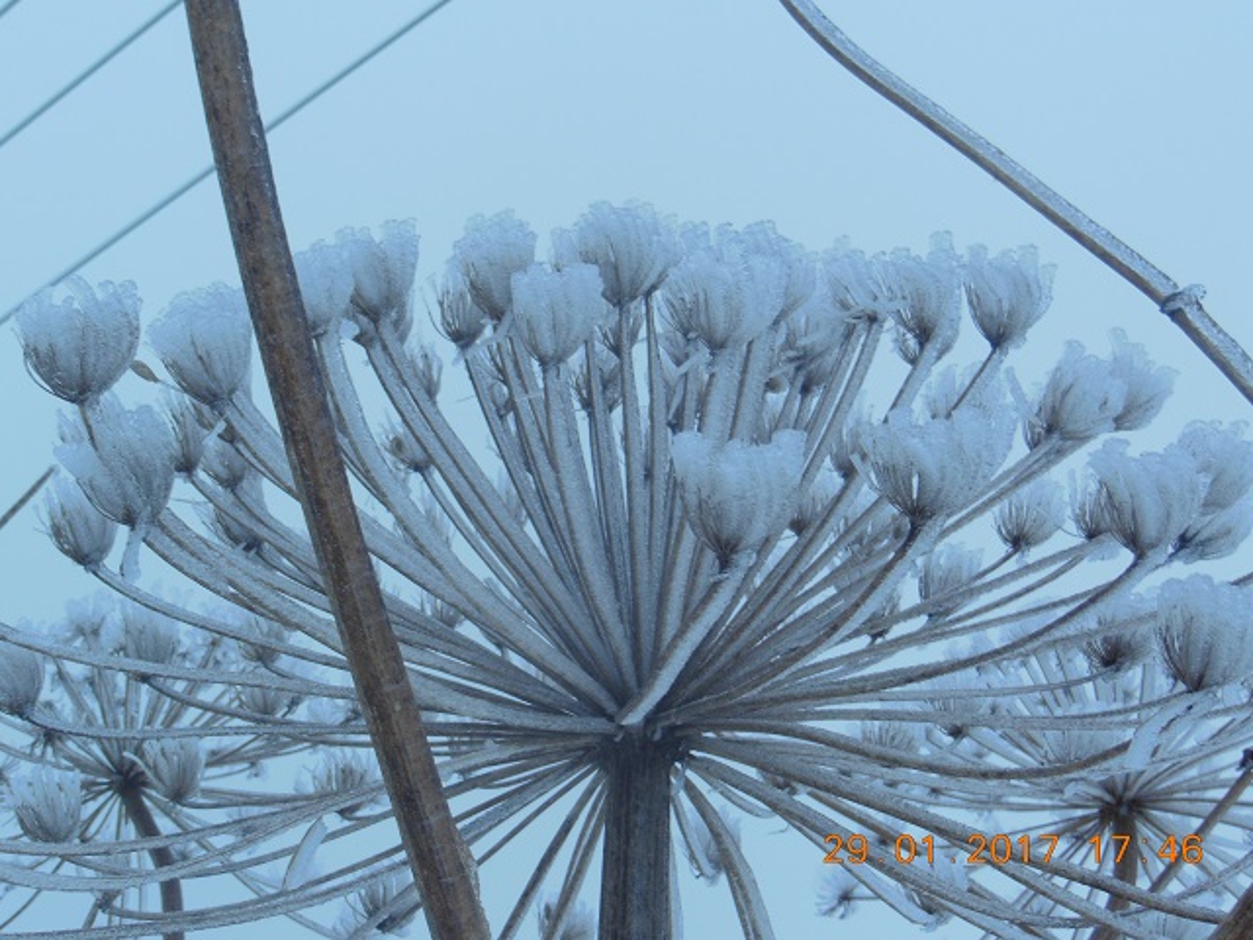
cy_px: 470
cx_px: 626
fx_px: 2896
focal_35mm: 80
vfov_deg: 18.4
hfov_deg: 24.4
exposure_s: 1/30
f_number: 5.4
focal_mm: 14.3
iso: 125
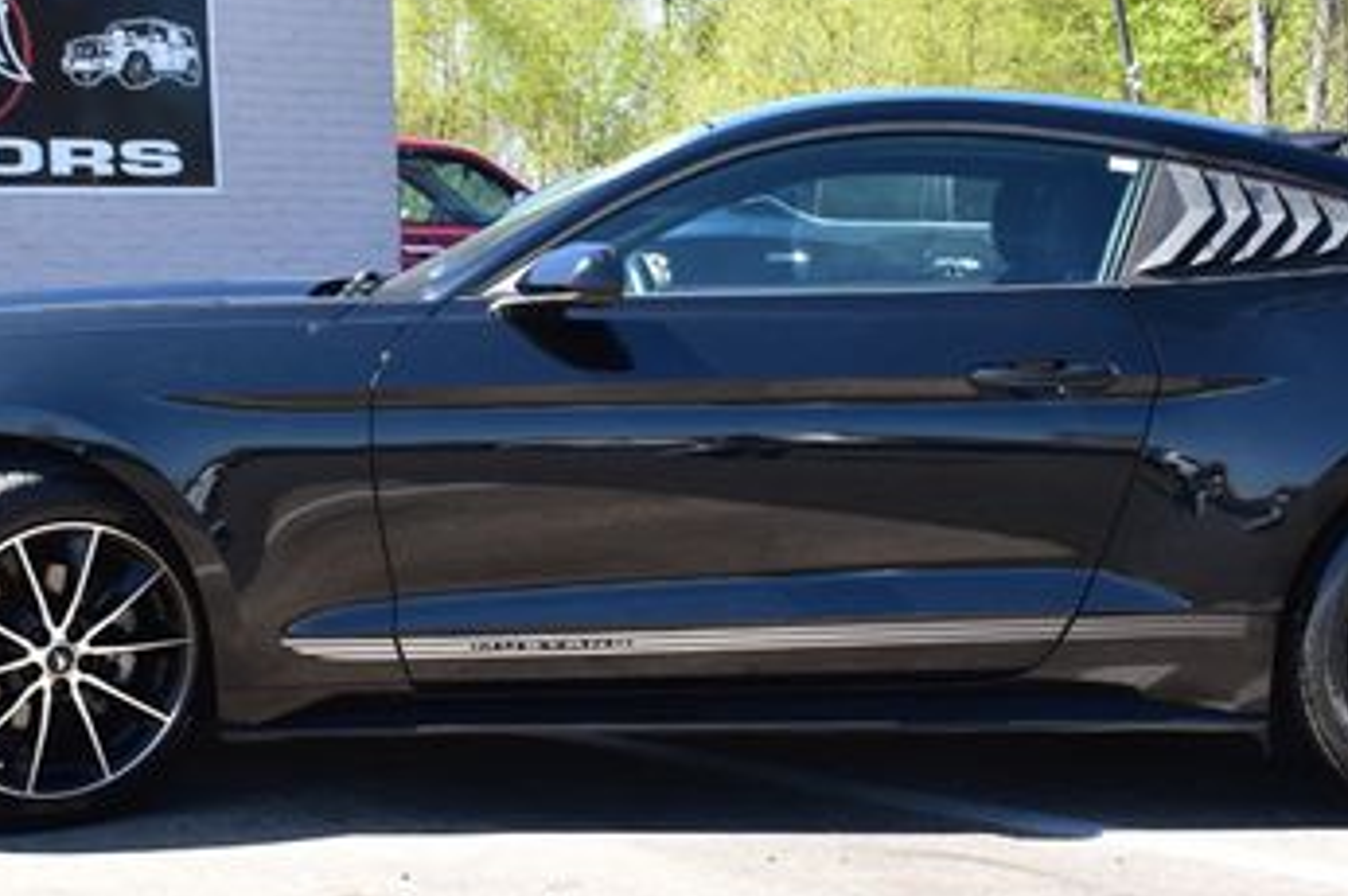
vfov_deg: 18.1
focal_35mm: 75
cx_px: 791
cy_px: 580
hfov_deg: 27.0
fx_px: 2803
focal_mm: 27
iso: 400
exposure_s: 1/250
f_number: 10
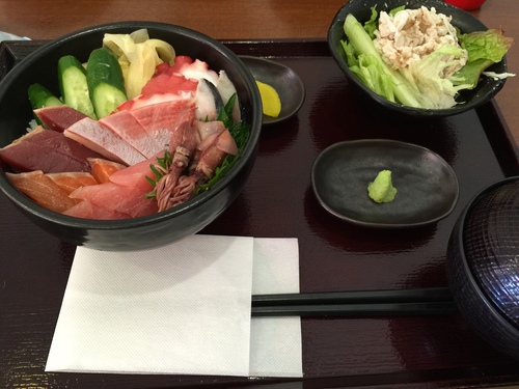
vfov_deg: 48.2
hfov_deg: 61.7
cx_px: 260
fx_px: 435
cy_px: 194
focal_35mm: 29
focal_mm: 4.15
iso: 80
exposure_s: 1/15
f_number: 2.2
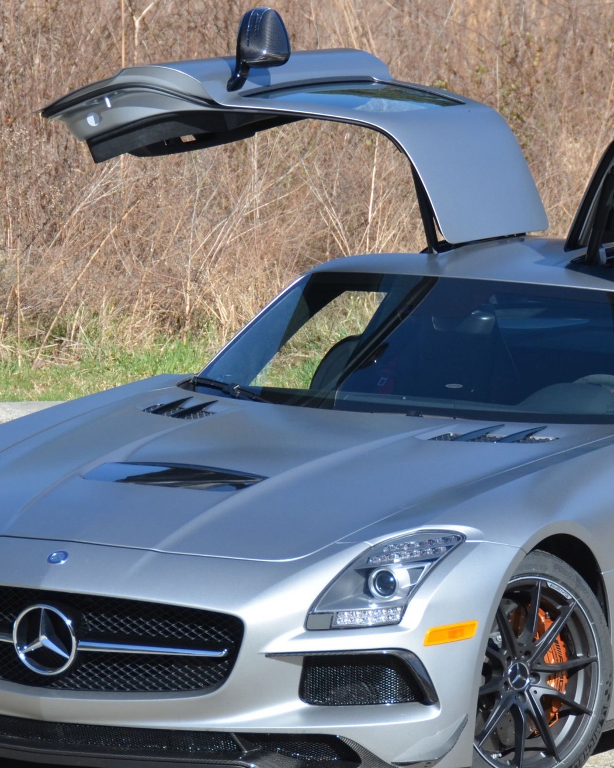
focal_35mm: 254
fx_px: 5768
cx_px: 410
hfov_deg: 6.1
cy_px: 423
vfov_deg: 7.6
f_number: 5.3
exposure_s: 1/1250
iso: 400
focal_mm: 95
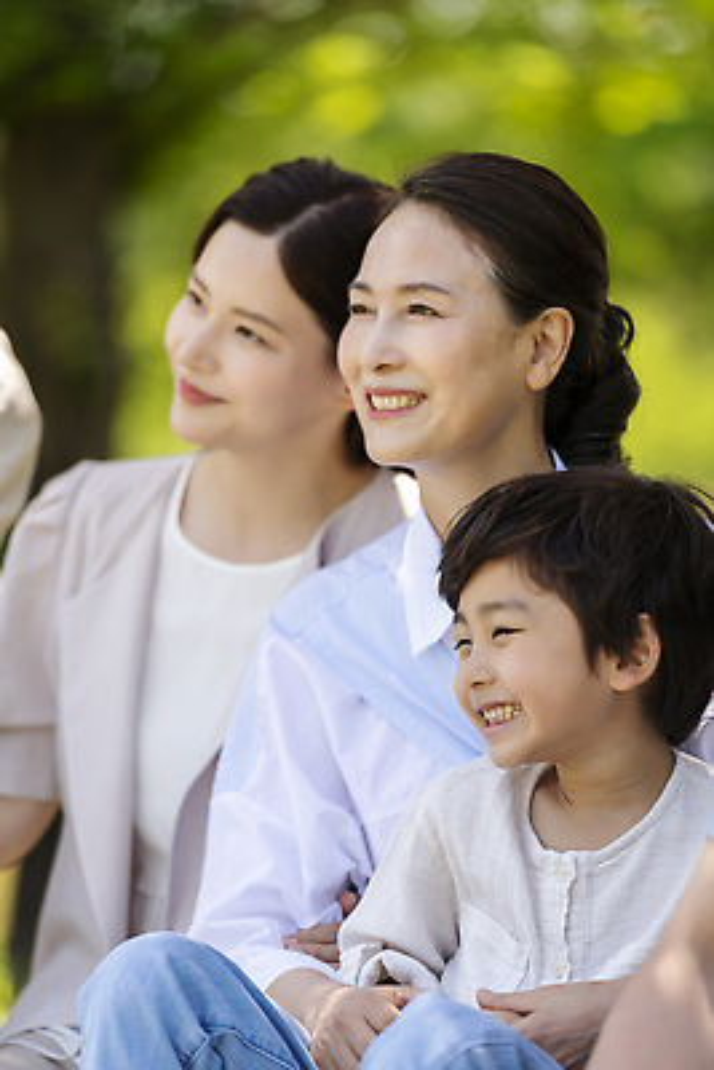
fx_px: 5944
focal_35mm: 200
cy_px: 535
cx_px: 357
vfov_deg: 10.3
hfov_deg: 6.9
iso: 100
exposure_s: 1/640
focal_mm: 200
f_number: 2.8
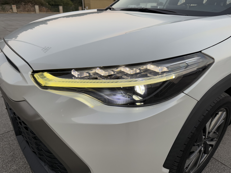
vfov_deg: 56.8
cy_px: 86
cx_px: 116
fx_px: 160
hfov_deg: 71.6
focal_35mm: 24
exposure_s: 1/108
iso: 100
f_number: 1.78
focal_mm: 6.76
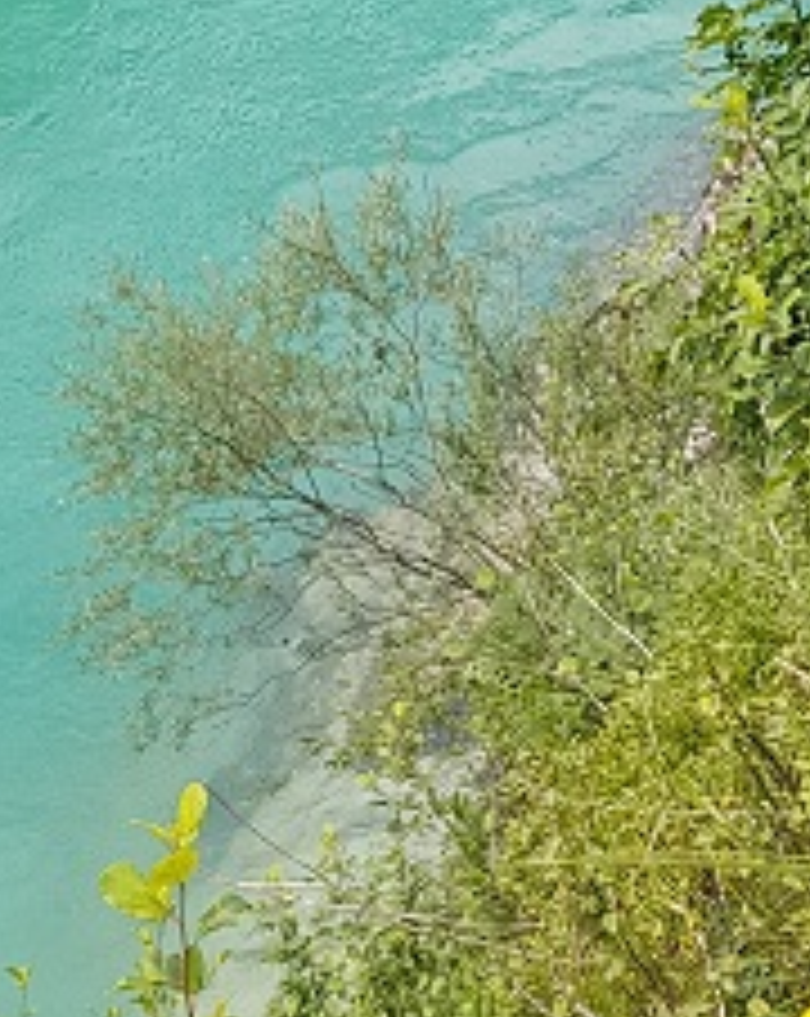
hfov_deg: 16.8
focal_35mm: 90
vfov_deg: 17.5
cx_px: 738
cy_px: -774
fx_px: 2704
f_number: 1.7
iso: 40
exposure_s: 1/698
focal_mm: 4.2
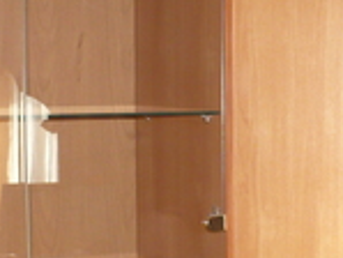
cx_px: 168
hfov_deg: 17.6
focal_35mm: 112
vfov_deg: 13.2
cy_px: 205
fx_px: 1111
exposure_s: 1/30
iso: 200
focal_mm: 6.1
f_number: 2.8
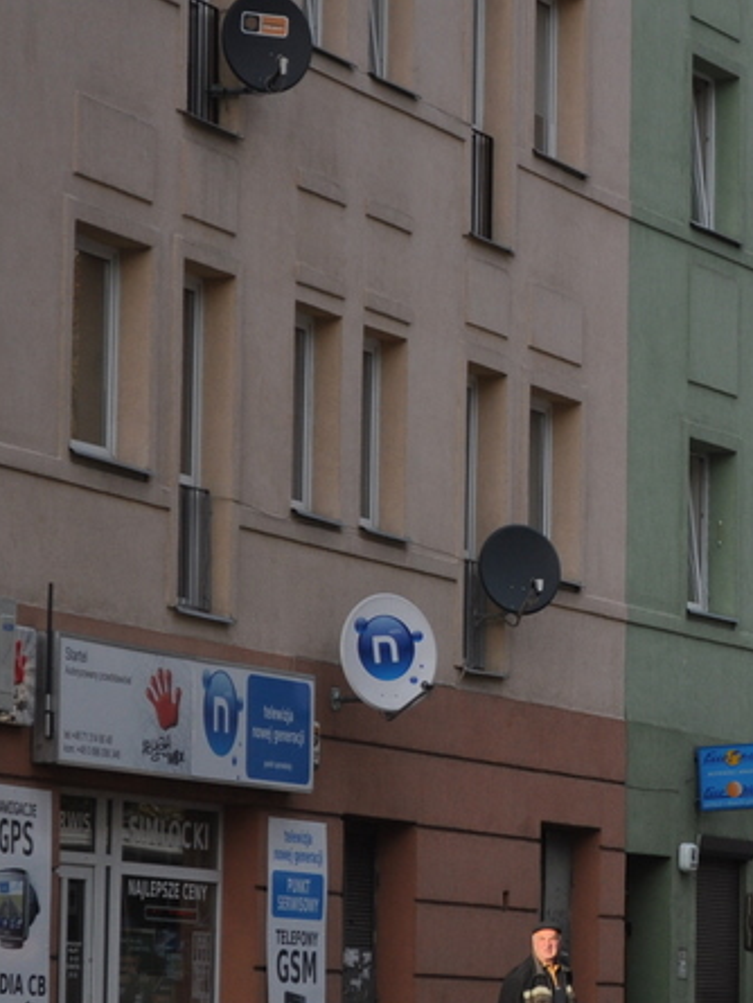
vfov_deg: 11.1
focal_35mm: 178
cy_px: 641
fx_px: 5163
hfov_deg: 8.3
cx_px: 710
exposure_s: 1/1000
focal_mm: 55
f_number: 5.6
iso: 400
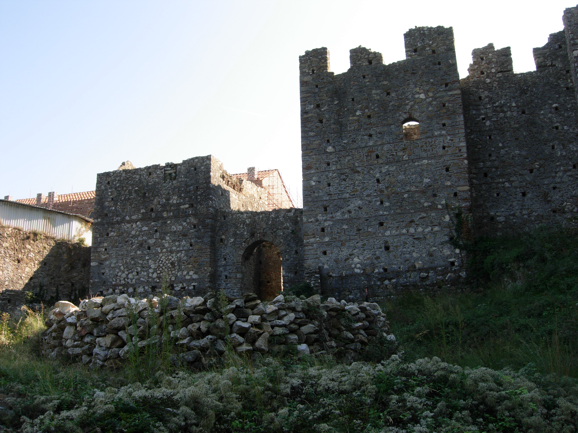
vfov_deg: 39.7
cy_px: 216
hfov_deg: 51.4
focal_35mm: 36
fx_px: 601
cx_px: 289
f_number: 4.8
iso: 50
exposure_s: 1/161
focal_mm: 7.5
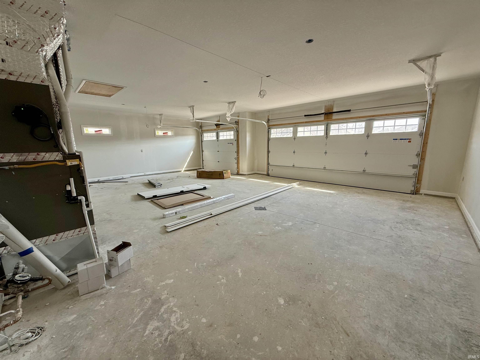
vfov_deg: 85.7
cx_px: 240
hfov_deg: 102.1
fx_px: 194
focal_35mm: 14
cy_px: 180
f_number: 2.2
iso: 80
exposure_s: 1/99
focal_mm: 2.22
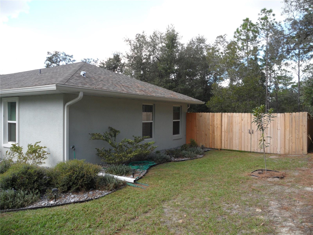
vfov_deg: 51.4
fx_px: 244
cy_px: 118
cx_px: 156
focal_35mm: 27
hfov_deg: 65.3
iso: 80
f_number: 3.5
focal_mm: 4.9
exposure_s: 1/180
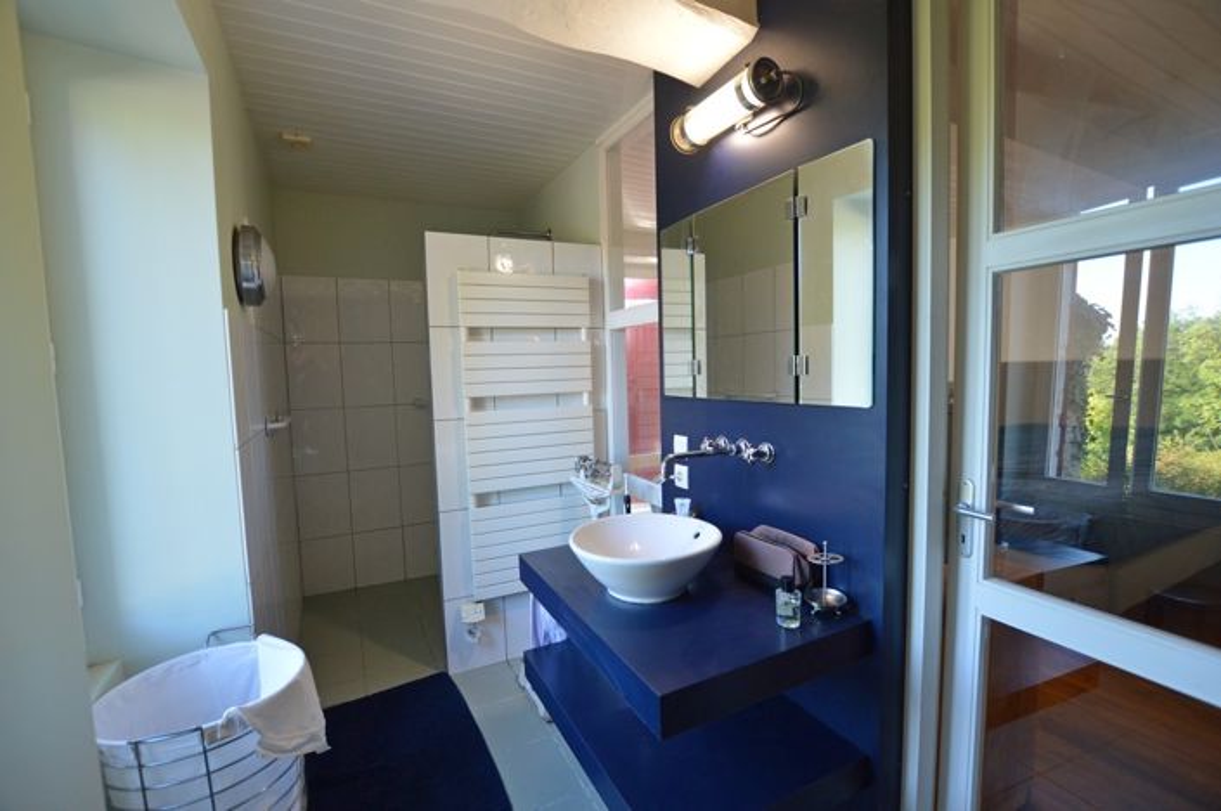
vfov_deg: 77.2
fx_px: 508
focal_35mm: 15
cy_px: 406
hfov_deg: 100.5
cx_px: 610
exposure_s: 1/60
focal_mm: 10
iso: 450
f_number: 3.5
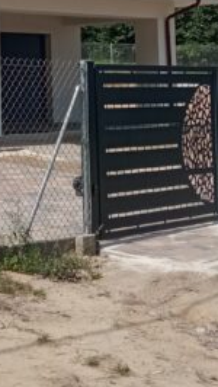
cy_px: 16
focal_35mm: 85
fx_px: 872
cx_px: -92
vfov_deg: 24.1
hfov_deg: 13.6
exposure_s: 1/1285
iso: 114
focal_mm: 3.79
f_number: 2.2
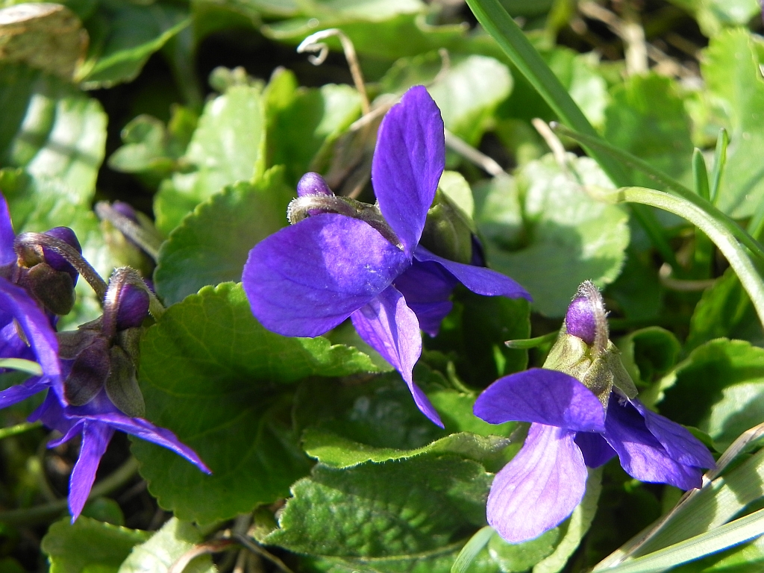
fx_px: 1148
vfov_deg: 28.0
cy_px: 286
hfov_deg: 36.8
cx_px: 382
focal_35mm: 52
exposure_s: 1/427
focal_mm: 9.2
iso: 160
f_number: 3.5
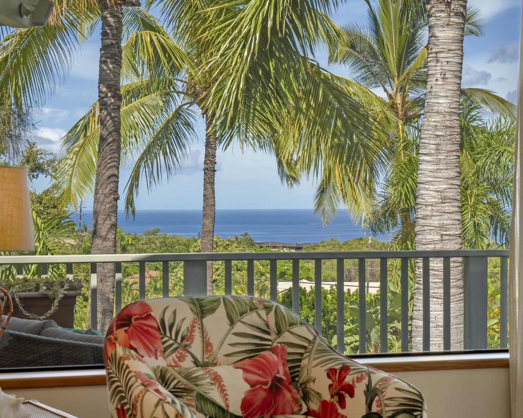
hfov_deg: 27.5
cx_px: 261
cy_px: 209
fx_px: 1068
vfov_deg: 22.2
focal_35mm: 69
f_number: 8
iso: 100
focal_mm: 41
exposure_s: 1/6
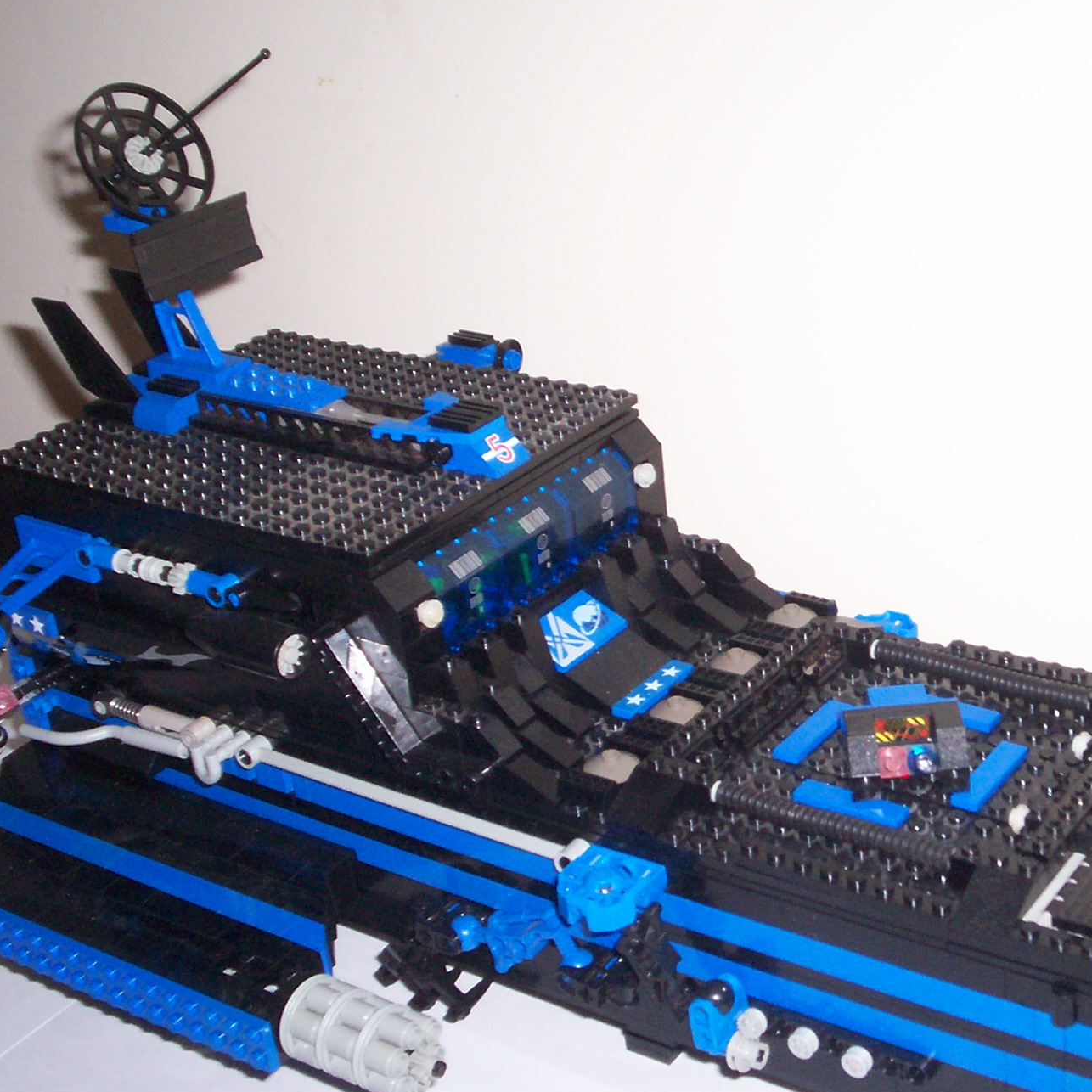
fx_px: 2034
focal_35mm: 57
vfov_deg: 30.0
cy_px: 575
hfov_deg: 29.4
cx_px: 854
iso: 140
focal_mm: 5.9
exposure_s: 1/64
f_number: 4.5
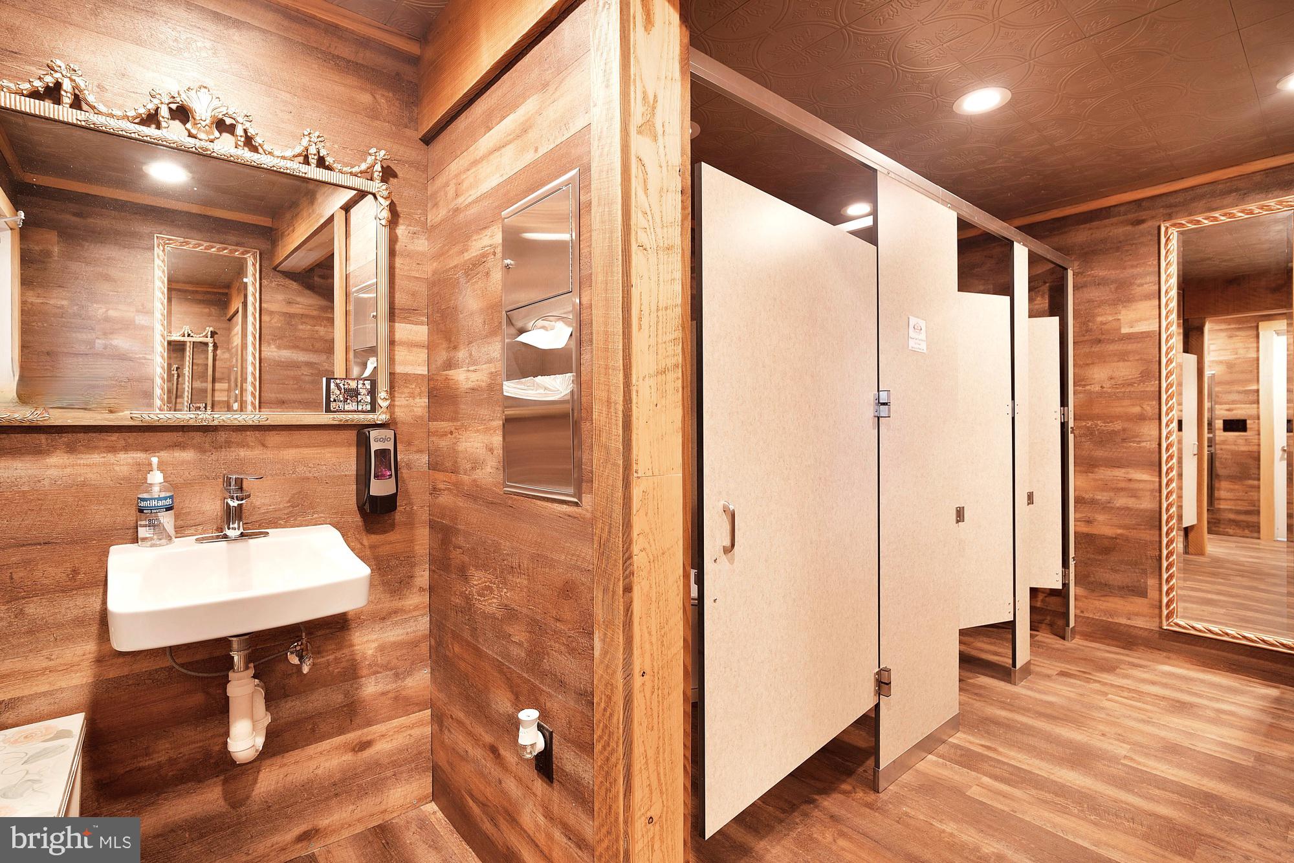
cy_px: 432
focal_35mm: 16
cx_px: 647
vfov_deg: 73.8
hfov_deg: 96.7
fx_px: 575
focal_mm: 16
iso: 200
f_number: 5.6
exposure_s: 1/3
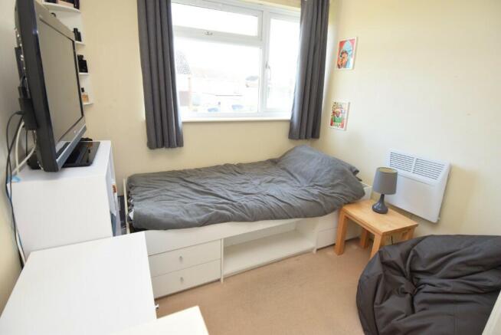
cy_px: 168
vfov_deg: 67.5
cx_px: 250
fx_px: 251
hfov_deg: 90.0
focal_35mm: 18
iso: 800
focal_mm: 12
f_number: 5
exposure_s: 1/100
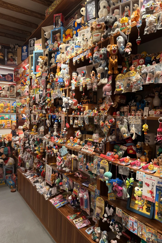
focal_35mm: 25
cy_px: 122
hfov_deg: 51.2
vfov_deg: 71.5
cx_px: 74
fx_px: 169
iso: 160
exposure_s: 1/50
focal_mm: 6.76
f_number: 1.78
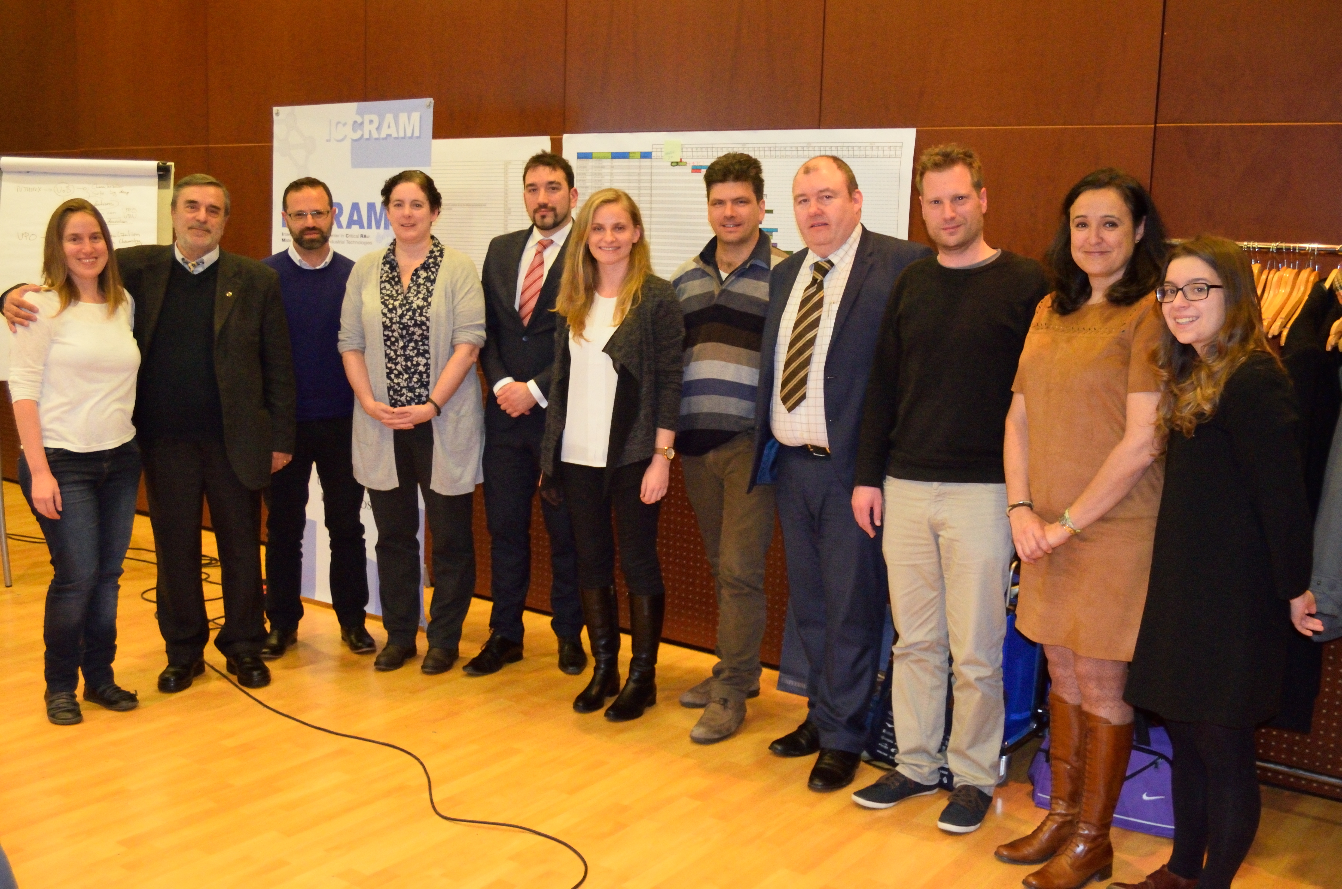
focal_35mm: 36
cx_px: 671
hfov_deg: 53.2
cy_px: 444
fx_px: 1339
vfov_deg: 36.7
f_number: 3.8
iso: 2800
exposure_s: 1/60
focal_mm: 24
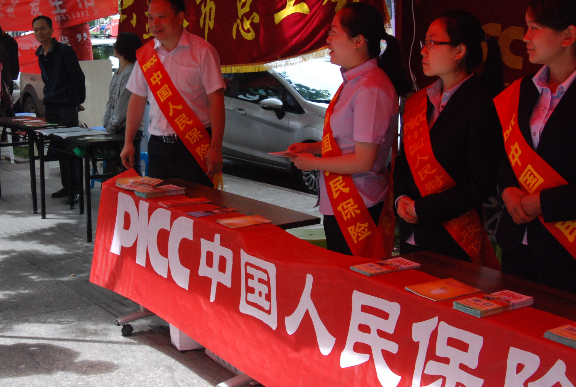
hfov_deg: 39.7
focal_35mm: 49
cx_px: 186
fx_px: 786
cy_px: 141
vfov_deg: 27.5
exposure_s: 1/250
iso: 1000
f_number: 8
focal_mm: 24
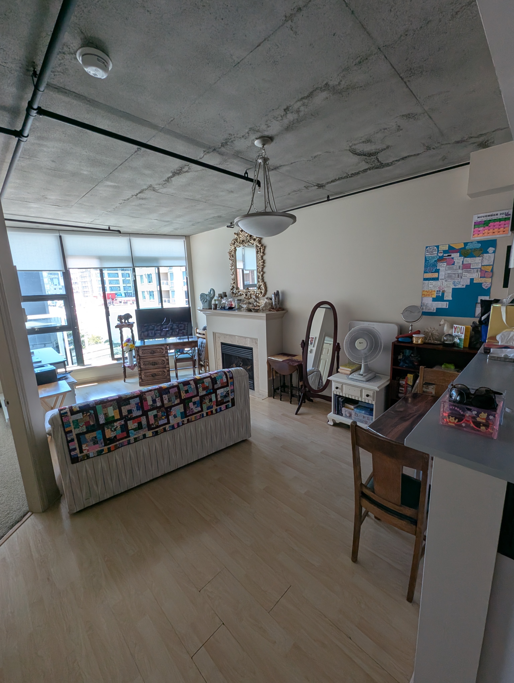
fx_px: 257
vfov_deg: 106.1
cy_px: 342
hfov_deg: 90.1
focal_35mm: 13
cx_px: 257
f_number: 2.2
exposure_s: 1/45
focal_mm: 1.95
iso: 56
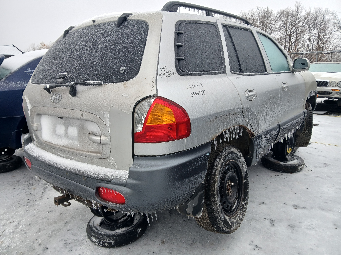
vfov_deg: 53.1
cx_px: 170
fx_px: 256
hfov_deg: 67.3
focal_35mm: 26
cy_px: 128
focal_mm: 3.98
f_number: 1.8
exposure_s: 1/120
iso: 40
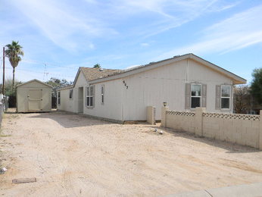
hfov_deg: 51.3
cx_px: 131
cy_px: 98
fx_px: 273
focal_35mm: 36
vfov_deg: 39.7
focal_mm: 6.4
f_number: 7.4
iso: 112
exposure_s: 1/273
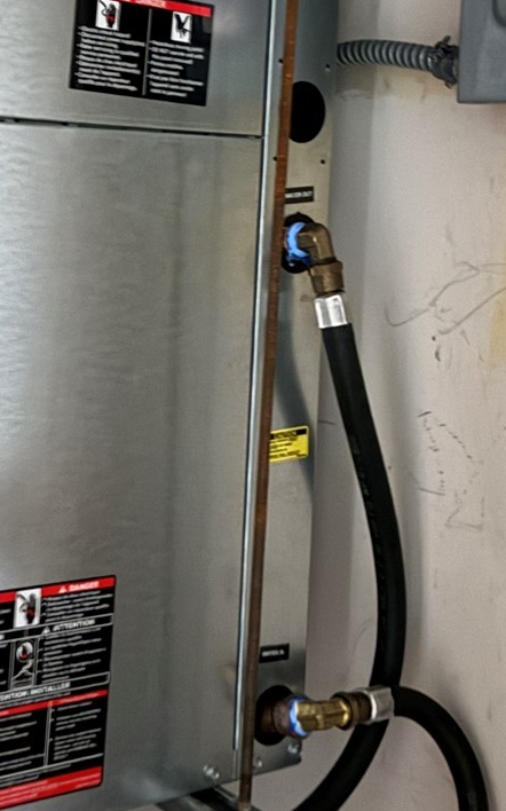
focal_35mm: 69
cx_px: 144
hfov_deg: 18.8
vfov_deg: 29.4
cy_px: 220
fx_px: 1524
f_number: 1.78
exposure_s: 1/5
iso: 1600
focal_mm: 6.76
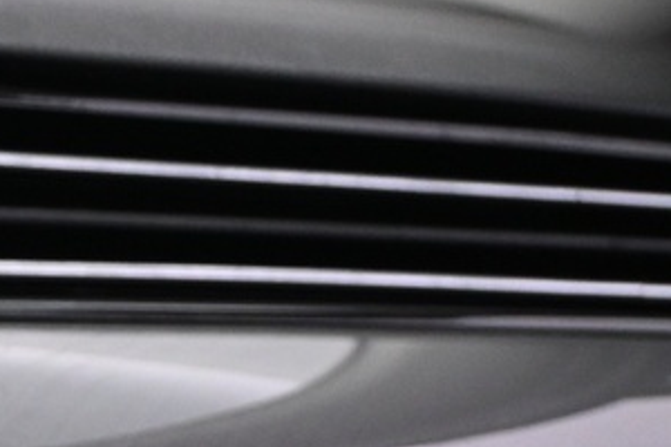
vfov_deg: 9.1
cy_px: 731
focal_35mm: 146
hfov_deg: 10.9
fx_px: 2721
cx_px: -1138
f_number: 3.5
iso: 1000
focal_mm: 18
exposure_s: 1/30
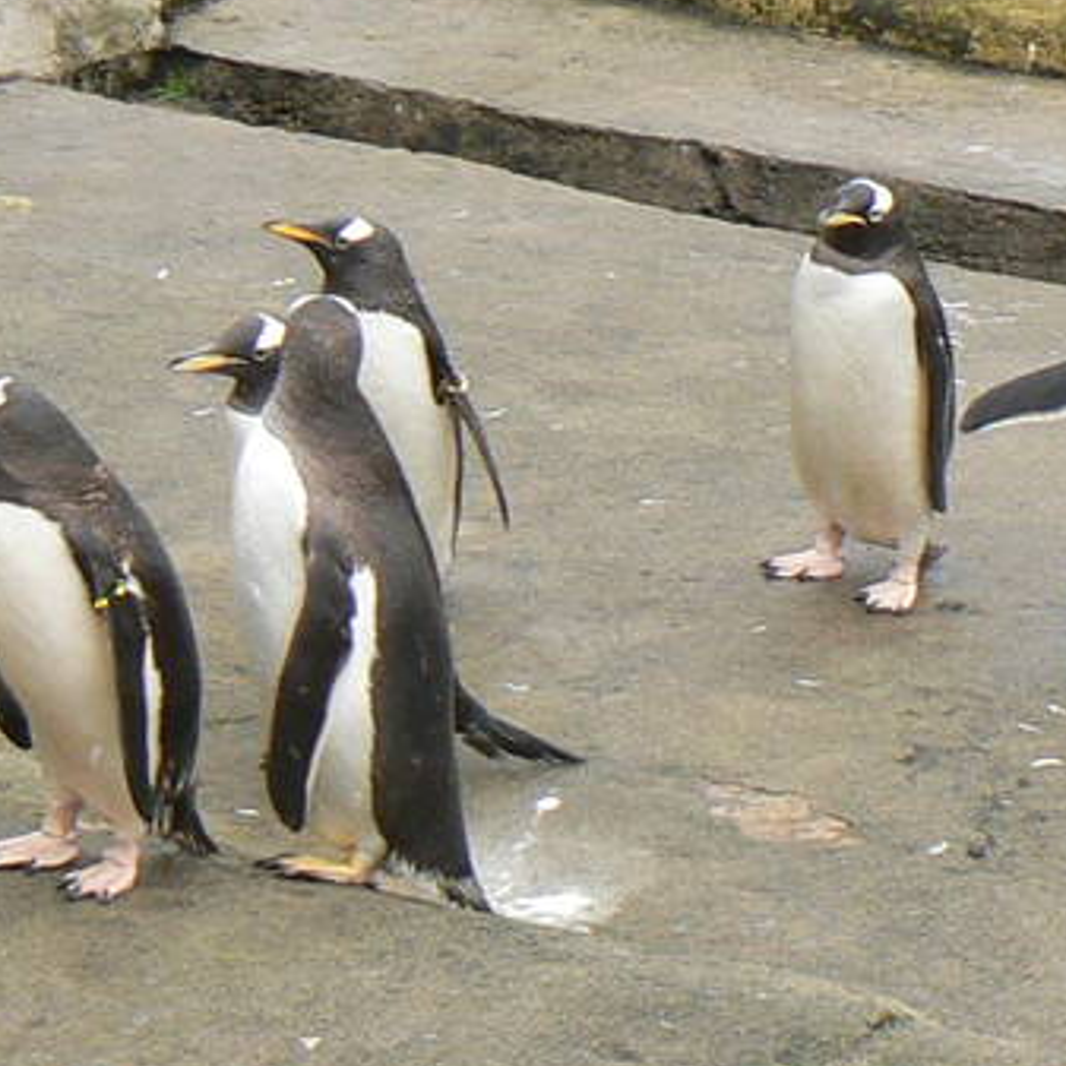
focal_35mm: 151
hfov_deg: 11.6
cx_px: 588
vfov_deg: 11.4
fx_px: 5261
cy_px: -177
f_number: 5.6
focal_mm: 6
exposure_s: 1/160
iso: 80
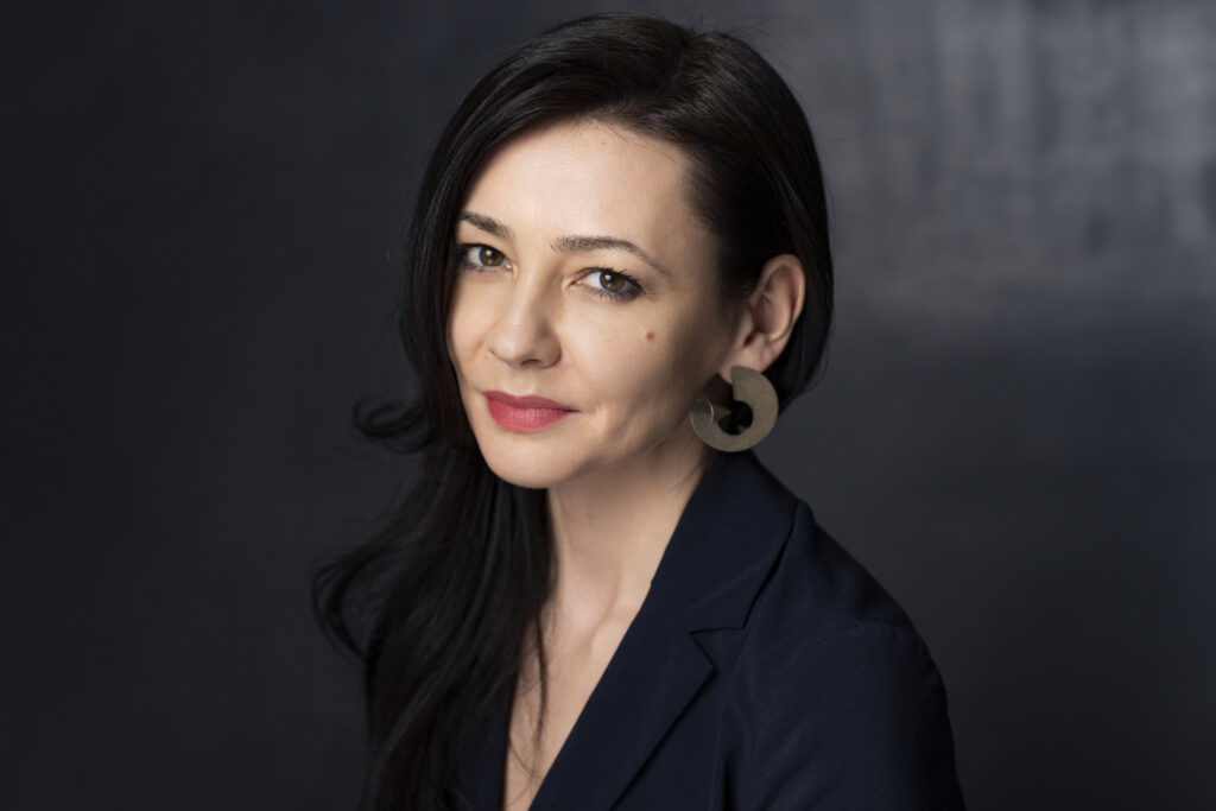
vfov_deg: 16.1
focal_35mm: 85
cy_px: 406
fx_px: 2871
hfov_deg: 23.9
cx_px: 608
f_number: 3.5
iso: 400
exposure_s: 1/125
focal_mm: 85
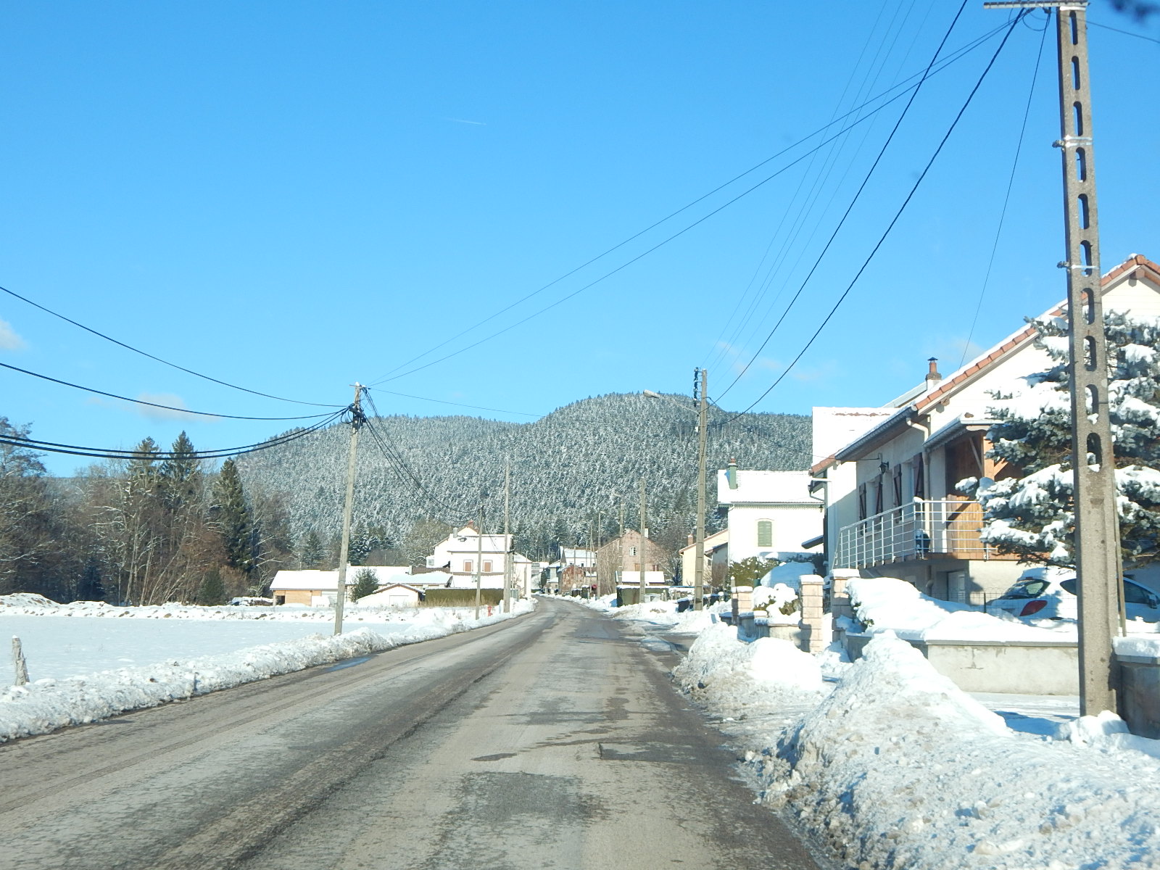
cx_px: 580
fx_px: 1441
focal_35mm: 43
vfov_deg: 33.6
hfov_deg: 43.9
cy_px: 435
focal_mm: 7.7
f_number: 3.6
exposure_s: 1/1250
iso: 125
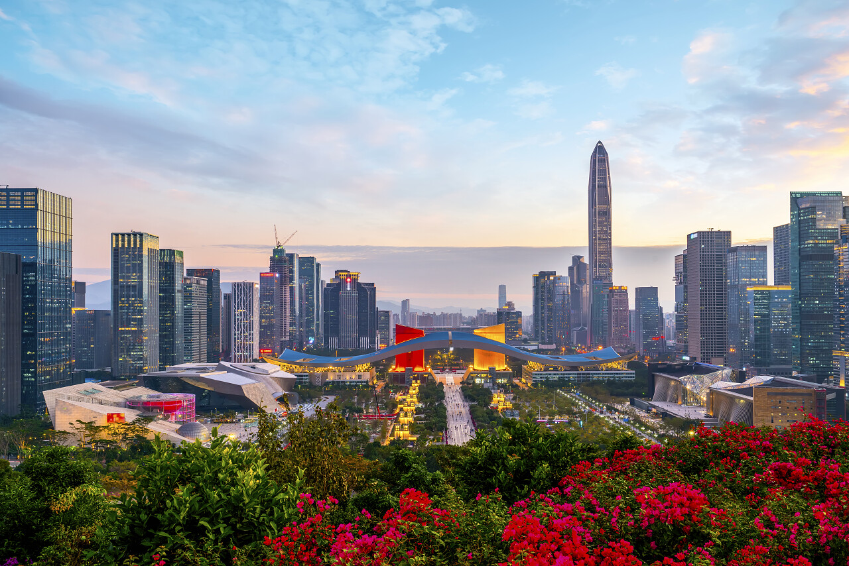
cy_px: 283
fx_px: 731
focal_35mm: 31
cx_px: 424
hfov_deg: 60.3
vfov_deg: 42.3
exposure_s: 1
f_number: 11
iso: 100
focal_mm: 31
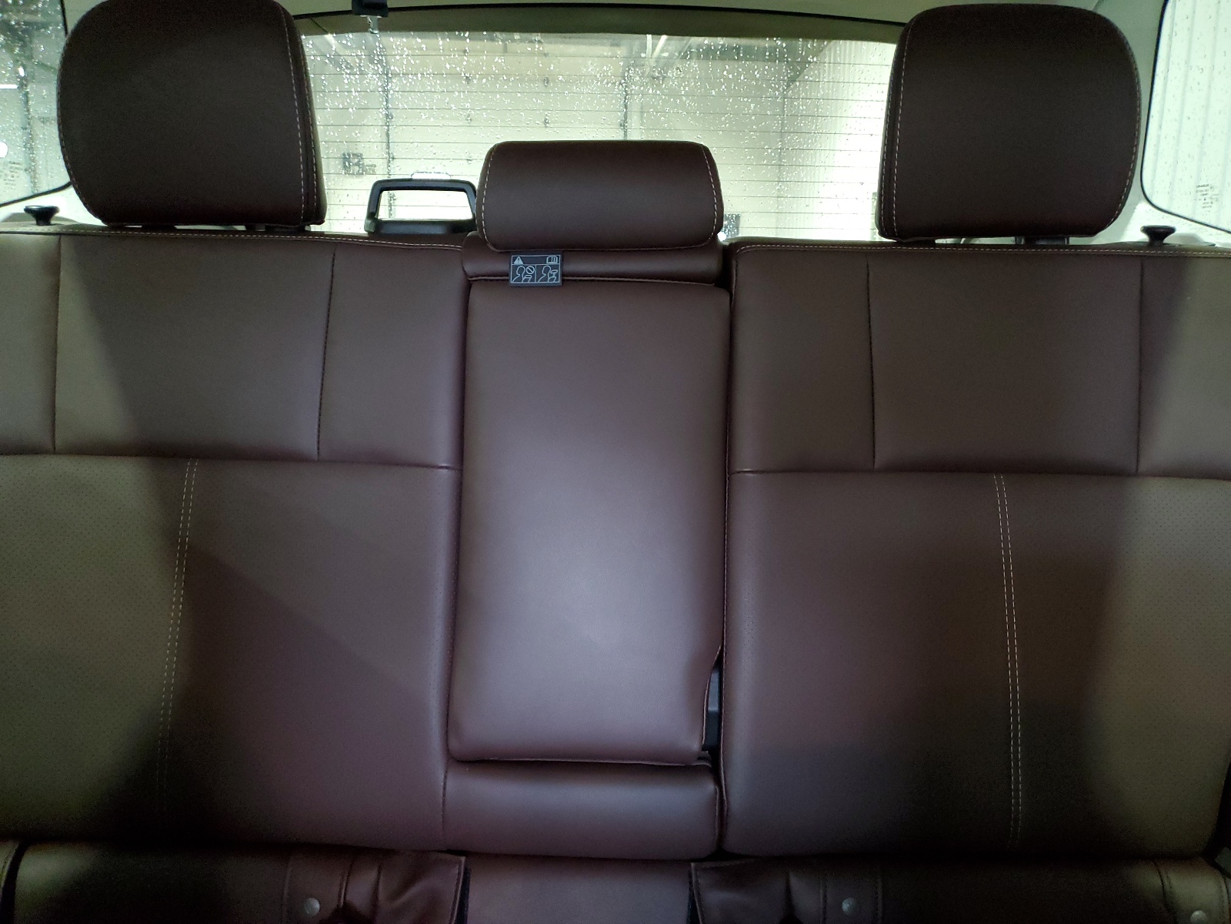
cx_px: 616
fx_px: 925
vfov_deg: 53.1
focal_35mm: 26
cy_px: 462
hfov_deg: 67.3
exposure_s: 1/15
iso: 322
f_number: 1.5
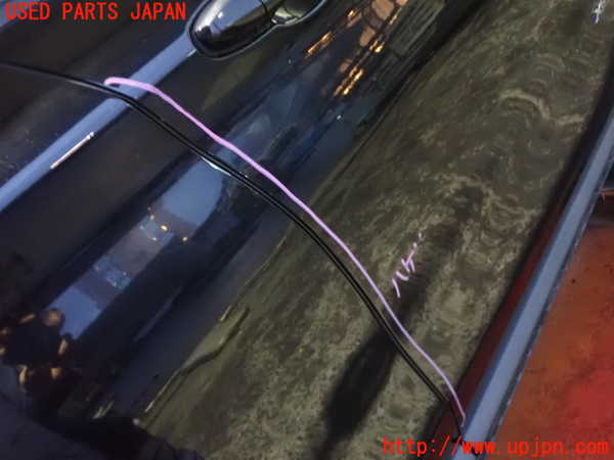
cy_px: 230
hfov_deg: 60.0
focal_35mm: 30
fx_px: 532
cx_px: 307
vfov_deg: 46.8
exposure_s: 1/6
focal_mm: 5.4
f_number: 2.3
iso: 1600
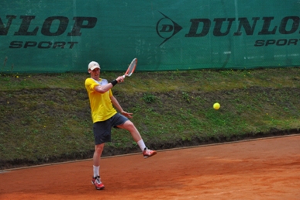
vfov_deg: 8.1
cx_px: 139
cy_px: 97
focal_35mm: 170
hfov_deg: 12.1
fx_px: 1417
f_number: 5.6
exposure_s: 1/1000
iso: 400
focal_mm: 98
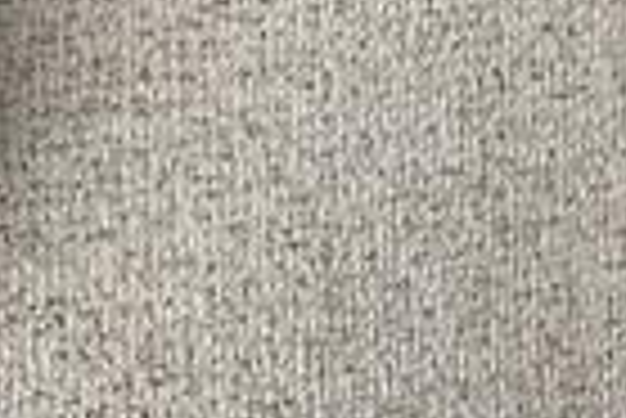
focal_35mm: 109
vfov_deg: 12.1
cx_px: -594
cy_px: -171
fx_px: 1897
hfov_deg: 15.4
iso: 320
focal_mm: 5.7
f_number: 1.5
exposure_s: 1/60
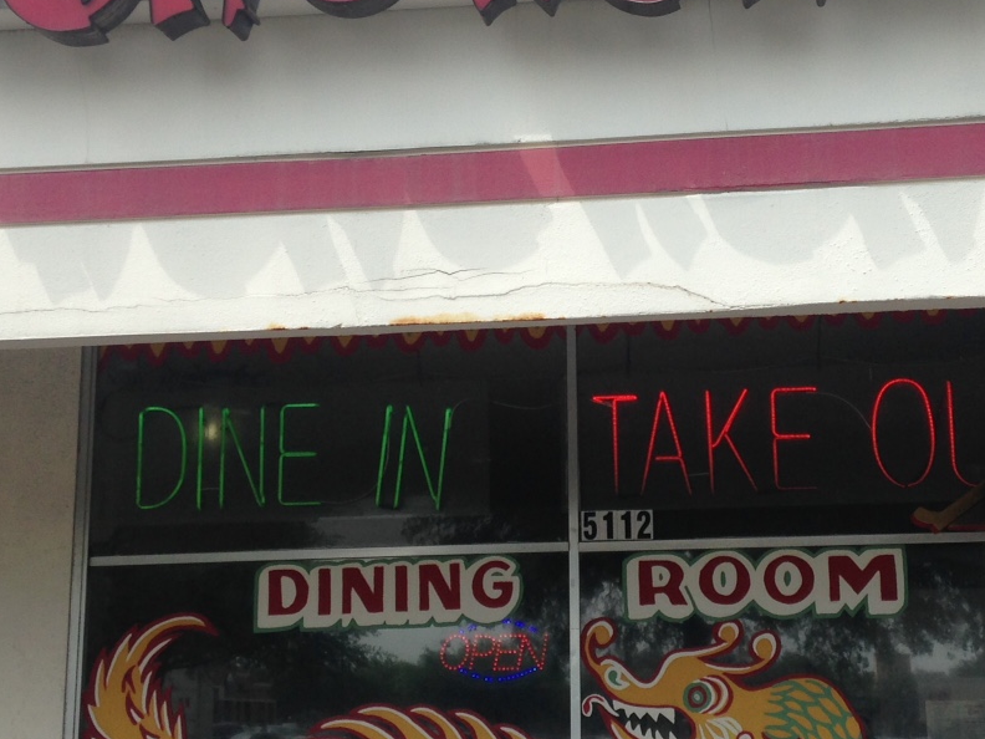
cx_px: 609
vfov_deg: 21.6
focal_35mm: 68
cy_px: 345
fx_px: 1935
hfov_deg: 28.5
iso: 50
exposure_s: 1/1106
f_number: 2.4
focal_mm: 4.12
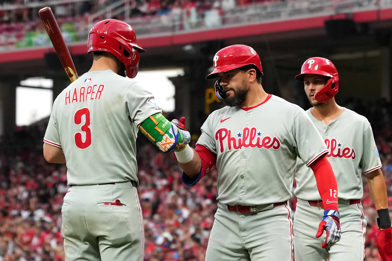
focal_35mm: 102
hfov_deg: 20.0
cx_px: 196
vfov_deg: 13.4
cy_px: 130
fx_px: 1111
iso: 1250
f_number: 2.5
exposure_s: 1/2000
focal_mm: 68
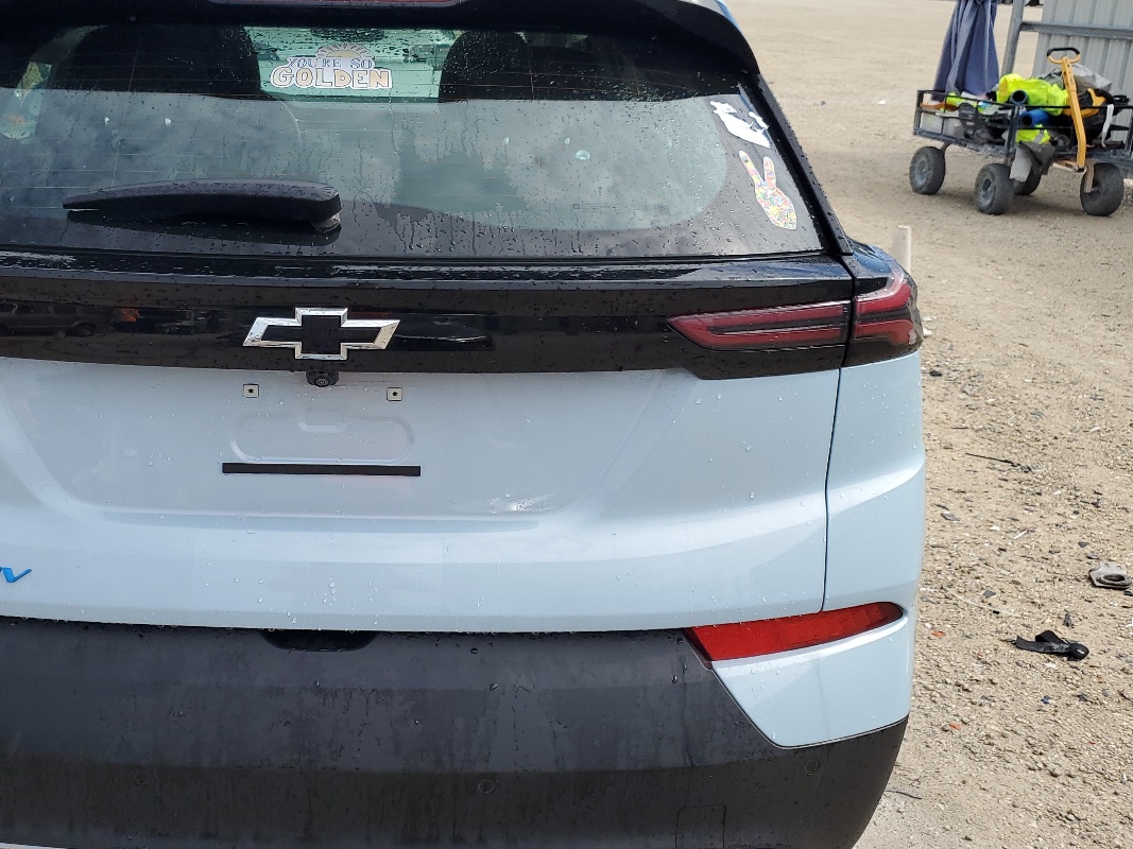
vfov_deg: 36.8
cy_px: 393
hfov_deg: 46.8
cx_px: 339
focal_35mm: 39
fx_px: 1276
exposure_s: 1/2500
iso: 50
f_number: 1.5
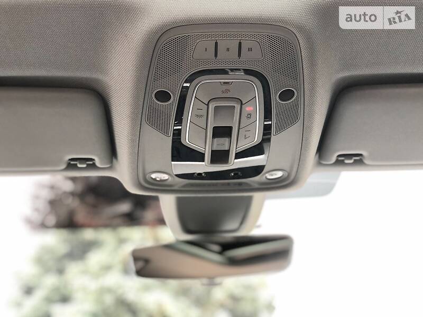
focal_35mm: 52
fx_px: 635
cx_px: 212
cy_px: 158
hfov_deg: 36.8
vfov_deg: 28.0
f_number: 2.4
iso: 100
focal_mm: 6
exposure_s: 1/60
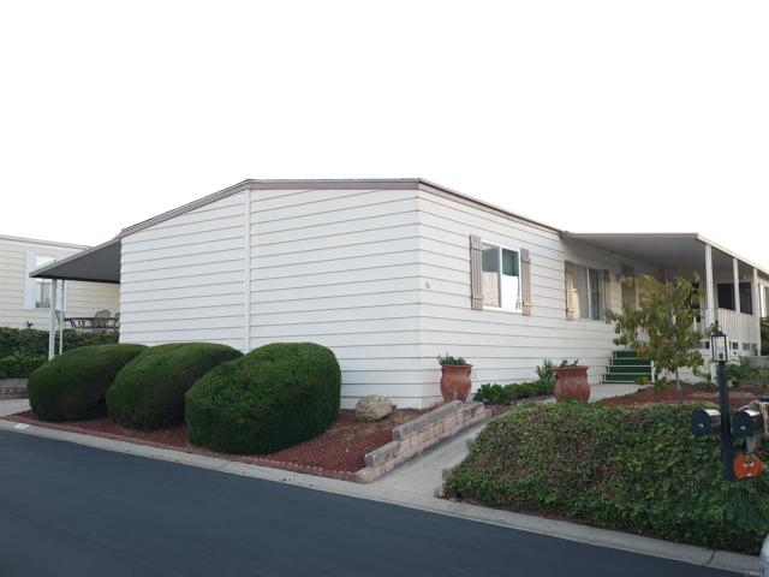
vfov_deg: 39.7
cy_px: 288
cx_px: 384
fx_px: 800
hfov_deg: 51.4
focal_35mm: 36
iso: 250
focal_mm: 18
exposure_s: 1/25
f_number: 4
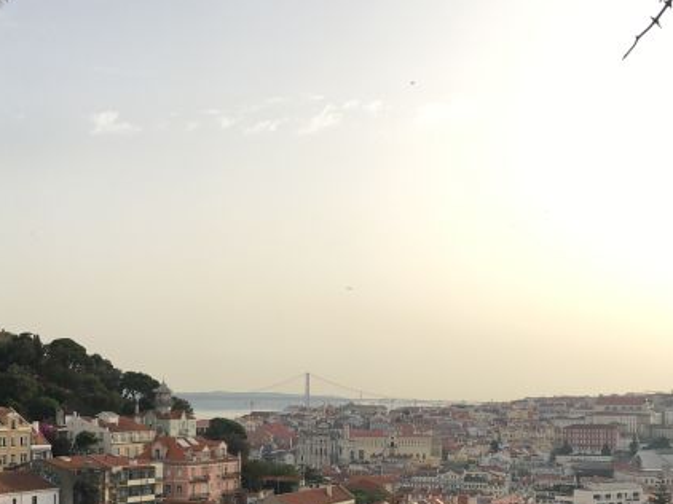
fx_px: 1069
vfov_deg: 26.1
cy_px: 392
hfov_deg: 34.8
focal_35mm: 55
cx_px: 273
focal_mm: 4.15
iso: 25
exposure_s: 1/845
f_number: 2.2
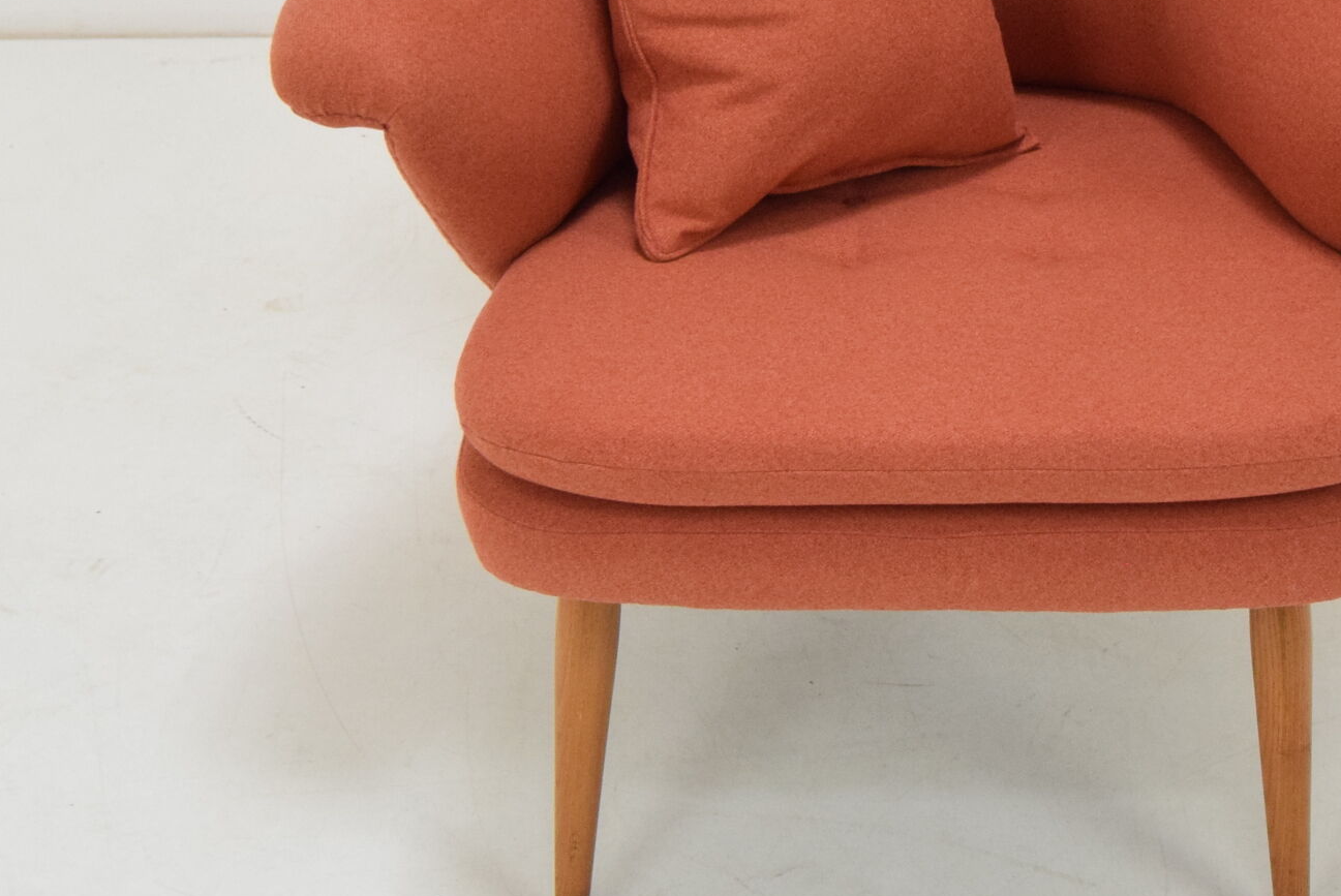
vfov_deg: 15.0
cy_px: 26
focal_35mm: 90
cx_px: 944
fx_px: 3355
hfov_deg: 22.5
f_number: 8
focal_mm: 26
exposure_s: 1/250
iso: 1600
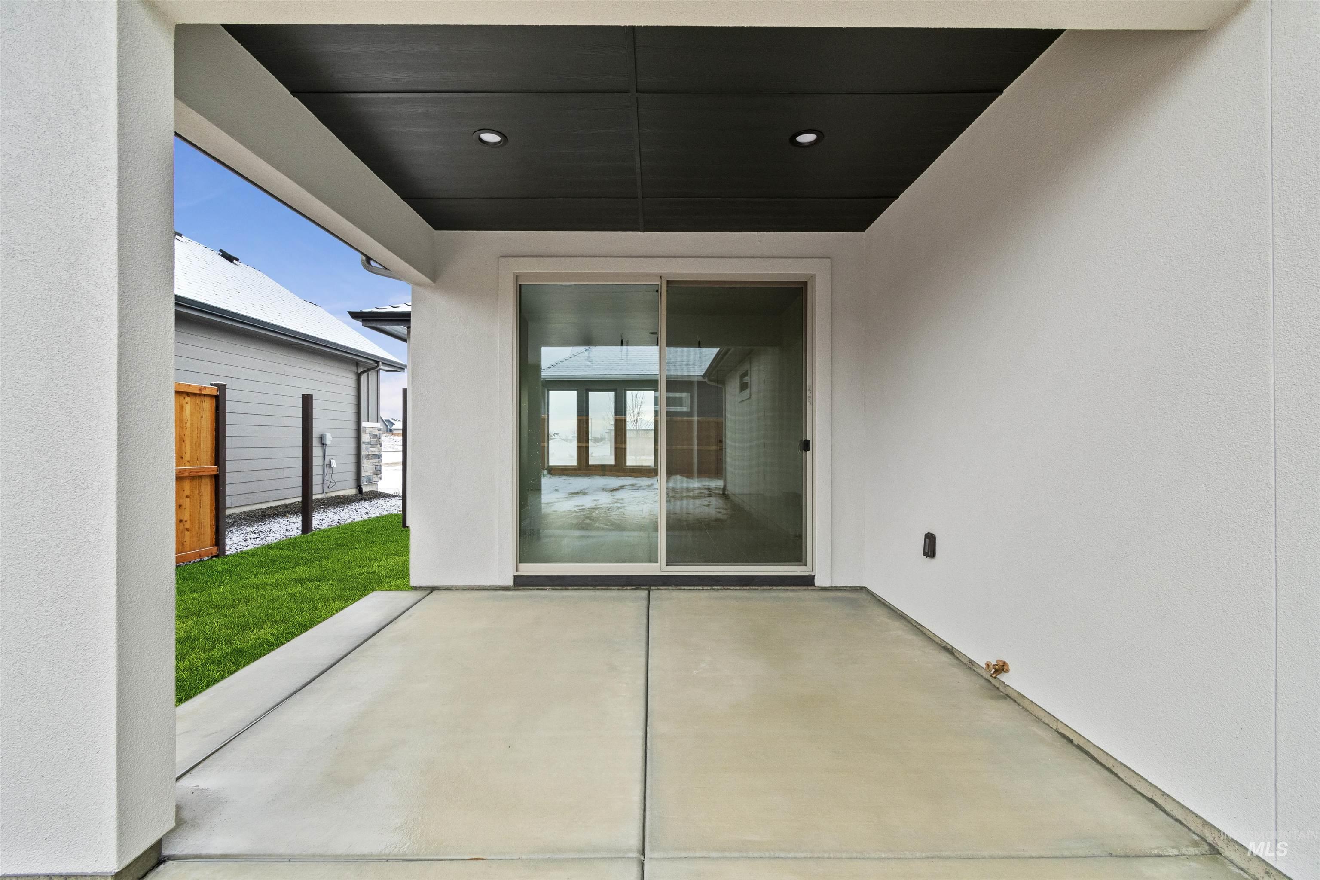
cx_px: 660
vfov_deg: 77.3
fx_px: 550
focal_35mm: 15
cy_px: 440
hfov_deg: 100.4
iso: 320
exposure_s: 1/8
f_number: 11
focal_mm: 10
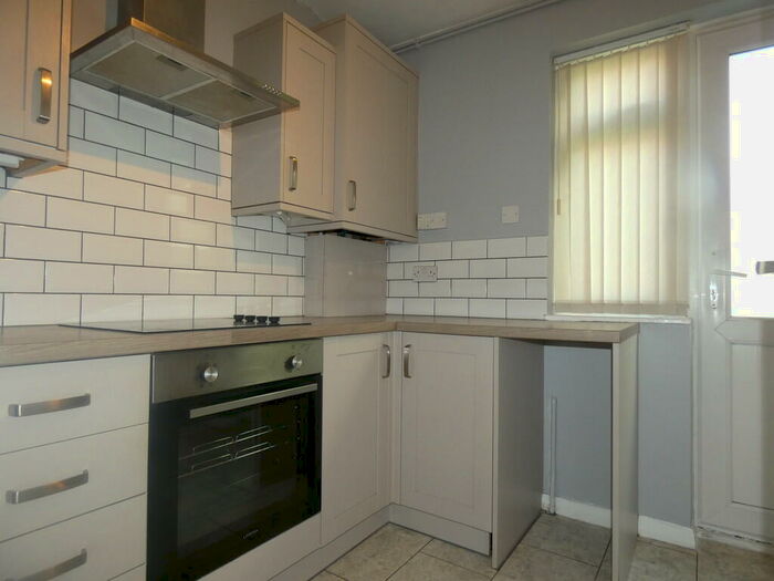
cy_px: 290
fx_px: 447
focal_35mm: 20
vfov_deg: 66.0
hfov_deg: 81.7
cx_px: 387
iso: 160
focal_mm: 3.6
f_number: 2.8
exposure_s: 1/80
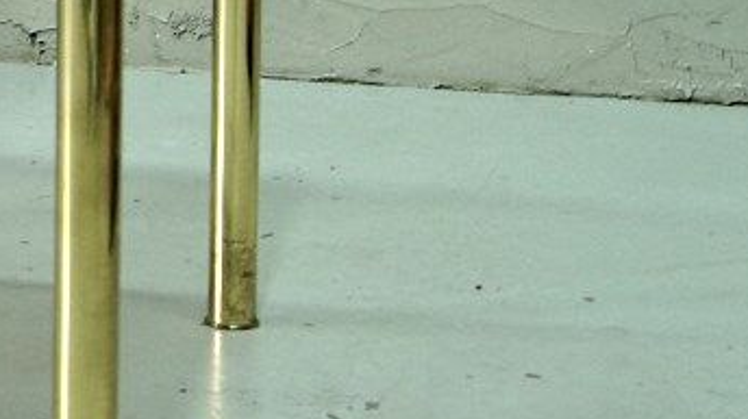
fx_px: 2716
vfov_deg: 8.6
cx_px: -574
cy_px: -217
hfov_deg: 14.0
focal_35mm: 137
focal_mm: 24
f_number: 6.3
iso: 400
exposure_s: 1/15
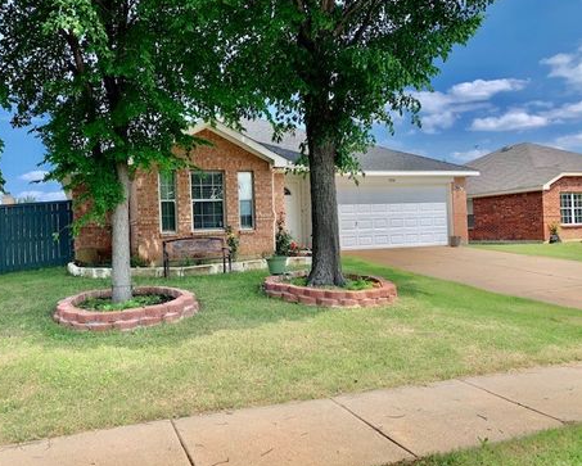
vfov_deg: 51.6
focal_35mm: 28
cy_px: 229
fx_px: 483
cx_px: 262
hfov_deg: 62.0
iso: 25
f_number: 1.8
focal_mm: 4.25
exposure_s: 1/1136
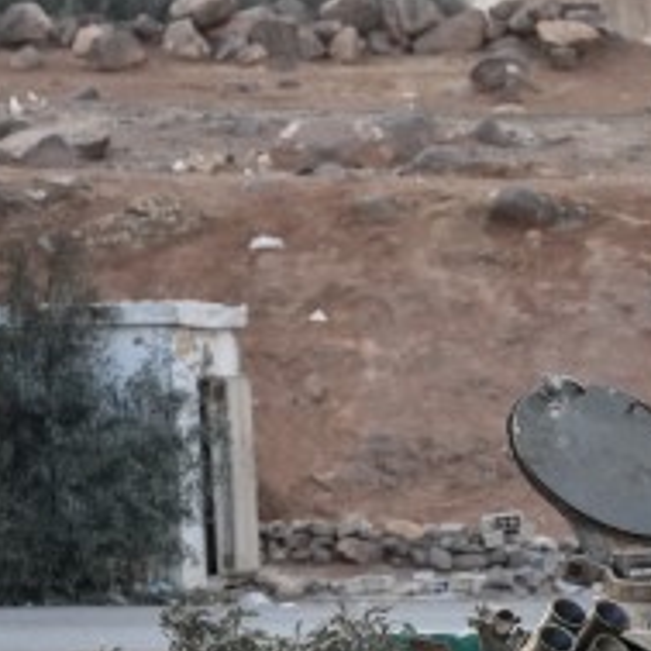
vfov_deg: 7.2
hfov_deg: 6.8
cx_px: 1664
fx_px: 5114
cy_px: 725
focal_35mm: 240
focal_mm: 51.5
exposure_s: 1/1600
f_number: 3.5
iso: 1000
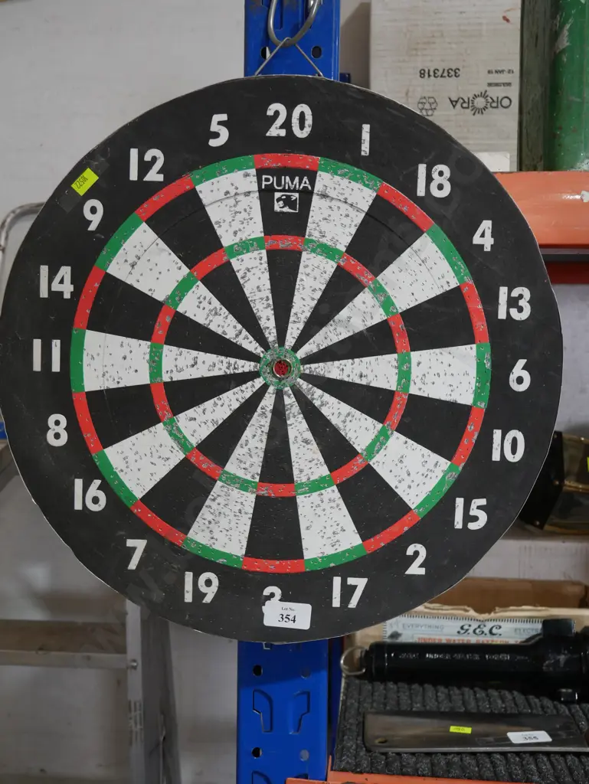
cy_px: 392
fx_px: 861
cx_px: 294
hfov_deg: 37.8
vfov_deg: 49.0
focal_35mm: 38
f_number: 4.1
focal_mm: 19
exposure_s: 1/60
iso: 400
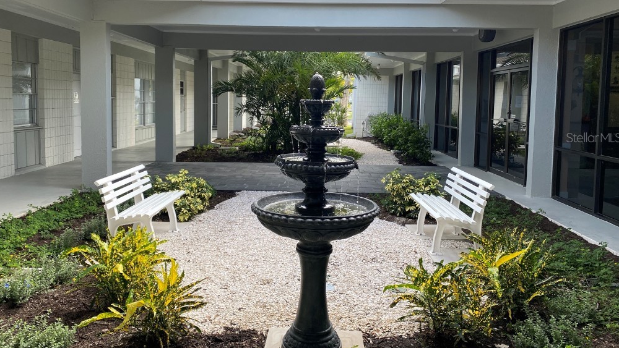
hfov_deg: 66.1
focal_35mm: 29
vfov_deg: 40.0
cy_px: 137
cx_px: 308
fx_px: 476
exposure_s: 1/395
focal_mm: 4.25
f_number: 1.8
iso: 32
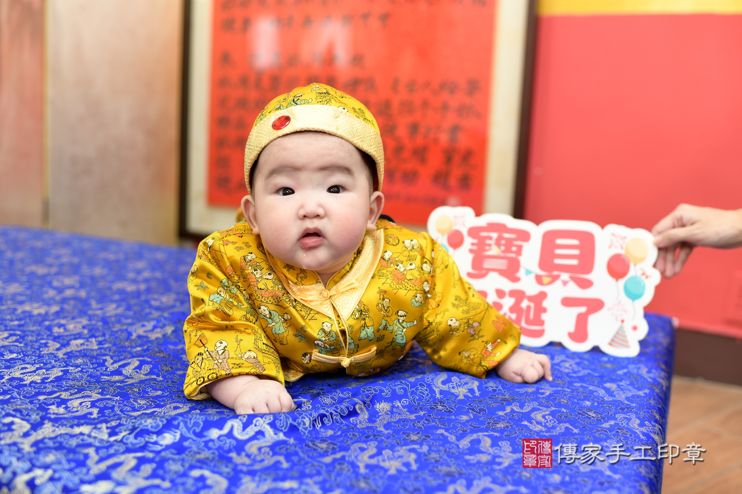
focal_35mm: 35
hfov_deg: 54.4
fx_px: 721
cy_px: 247
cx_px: 371
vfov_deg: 37.9
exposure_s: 1/200
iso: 400
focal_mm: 35
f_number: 2.8
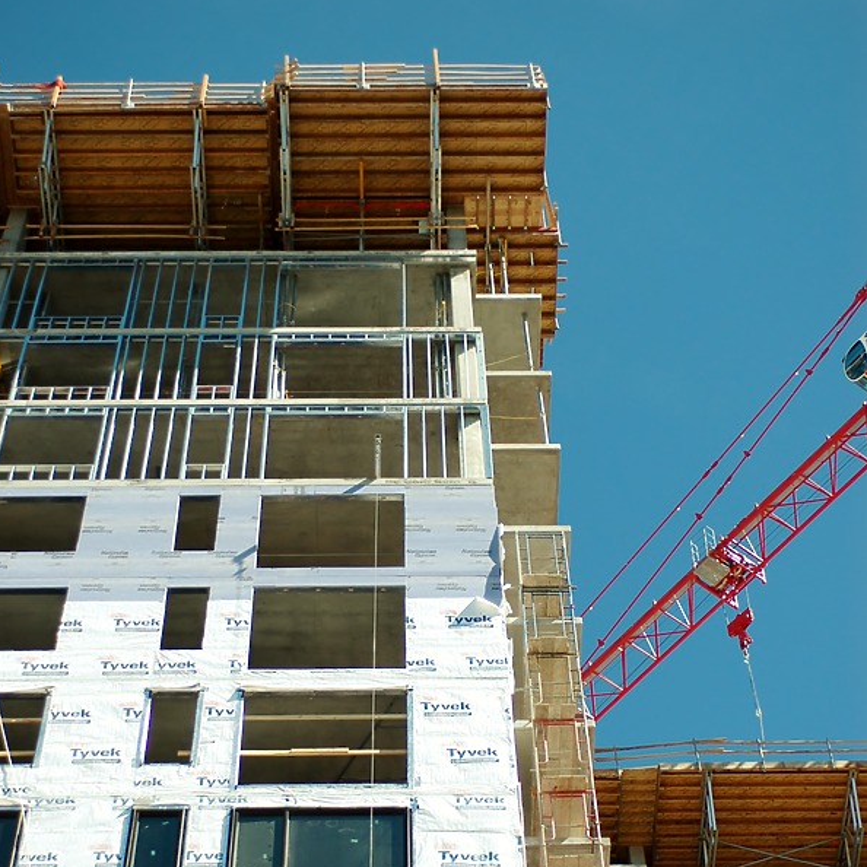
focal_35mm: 81
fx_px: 2295
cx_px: 433
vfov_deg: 21.3
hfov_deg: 21.4
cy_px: 574
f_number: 2.8
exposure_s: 1/2500
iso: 200
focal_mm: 42
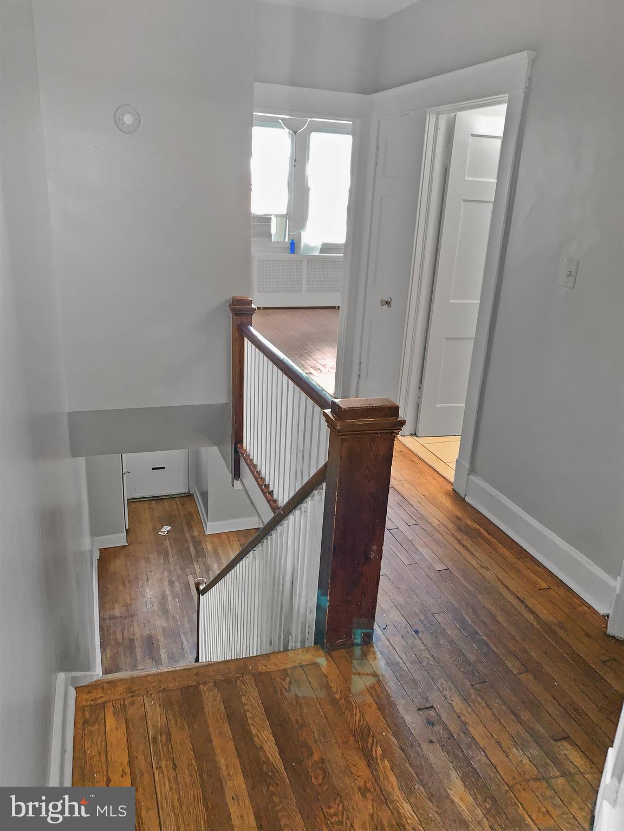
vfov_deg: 67.3
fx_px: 625
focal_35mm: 26
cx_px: 312
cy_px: 416
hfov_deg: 53.1
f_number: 1.8
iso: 40
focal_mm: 4.25
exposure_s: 1/15
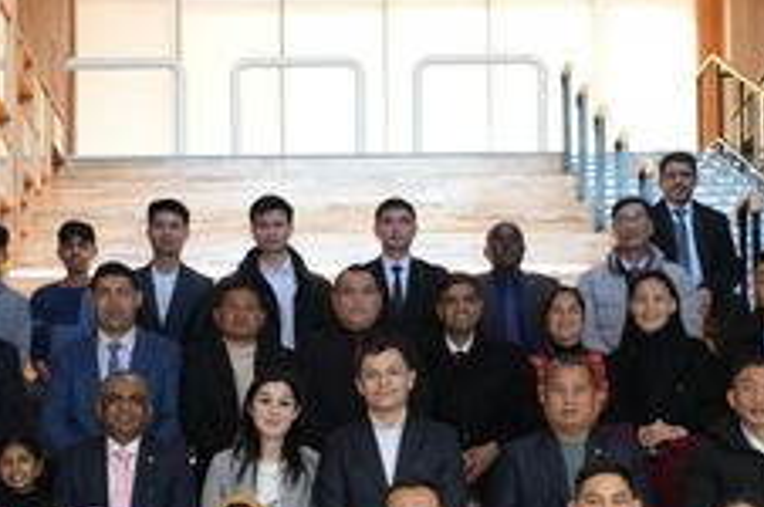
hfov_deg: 27.2
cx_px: 304
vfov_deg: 17.7
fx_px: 1573
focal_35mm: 74
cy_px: 554
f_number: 4.5
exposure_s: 1/160
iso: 4000
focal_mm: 30.5
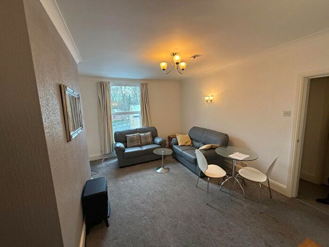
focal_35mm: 14
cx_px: 164
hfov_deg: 102.1
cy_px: 124
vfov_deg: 85.7
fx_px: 133
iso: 160
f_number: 2.2
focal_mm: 2.22
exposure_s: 1/100
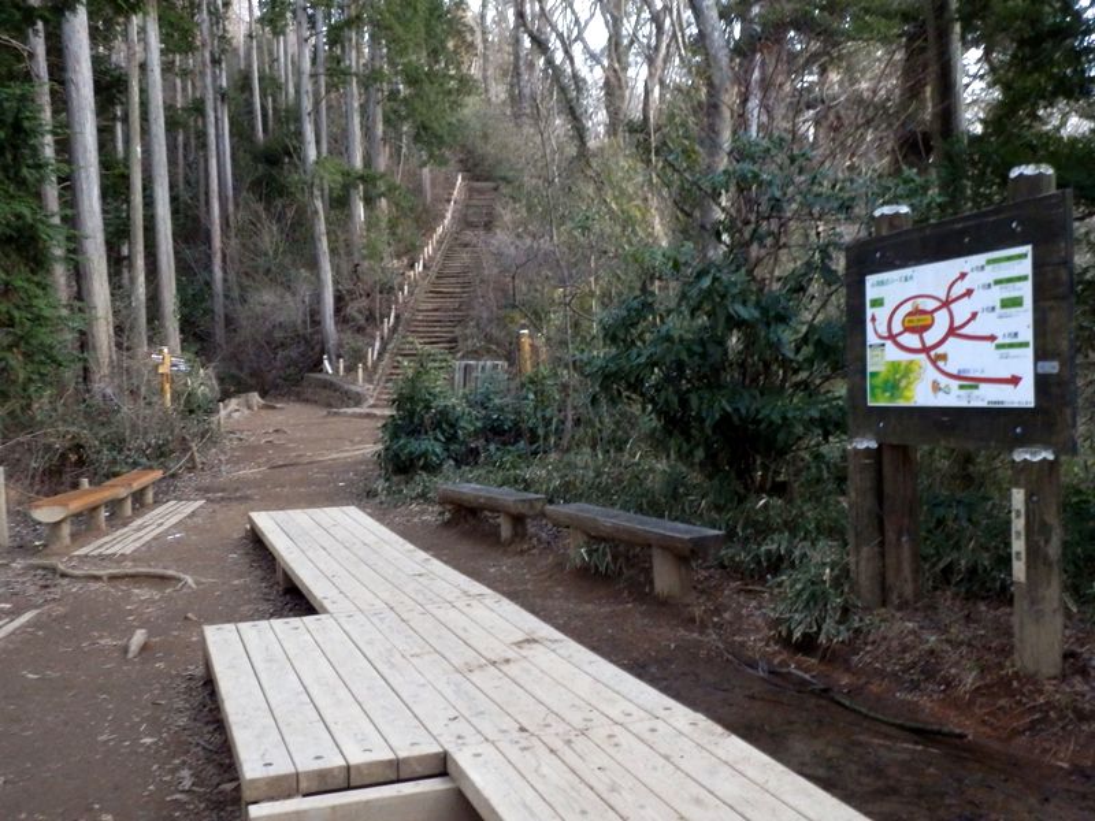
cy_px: 410
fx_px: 1170
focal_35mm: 37
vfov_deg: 38.7
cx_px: 548
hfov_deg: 50.1
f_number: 3.9
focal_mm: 6.6
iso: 800
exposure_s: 1/8
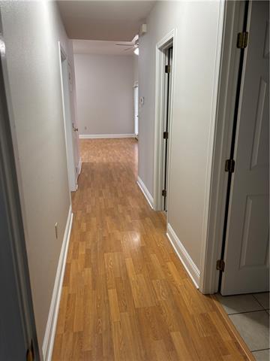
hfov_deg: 53.1
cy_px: 180
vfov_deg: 67.3
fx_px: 270
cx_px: 135
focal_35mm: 26
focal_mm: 5.96
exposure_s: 1/60
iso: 125
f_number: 1.6
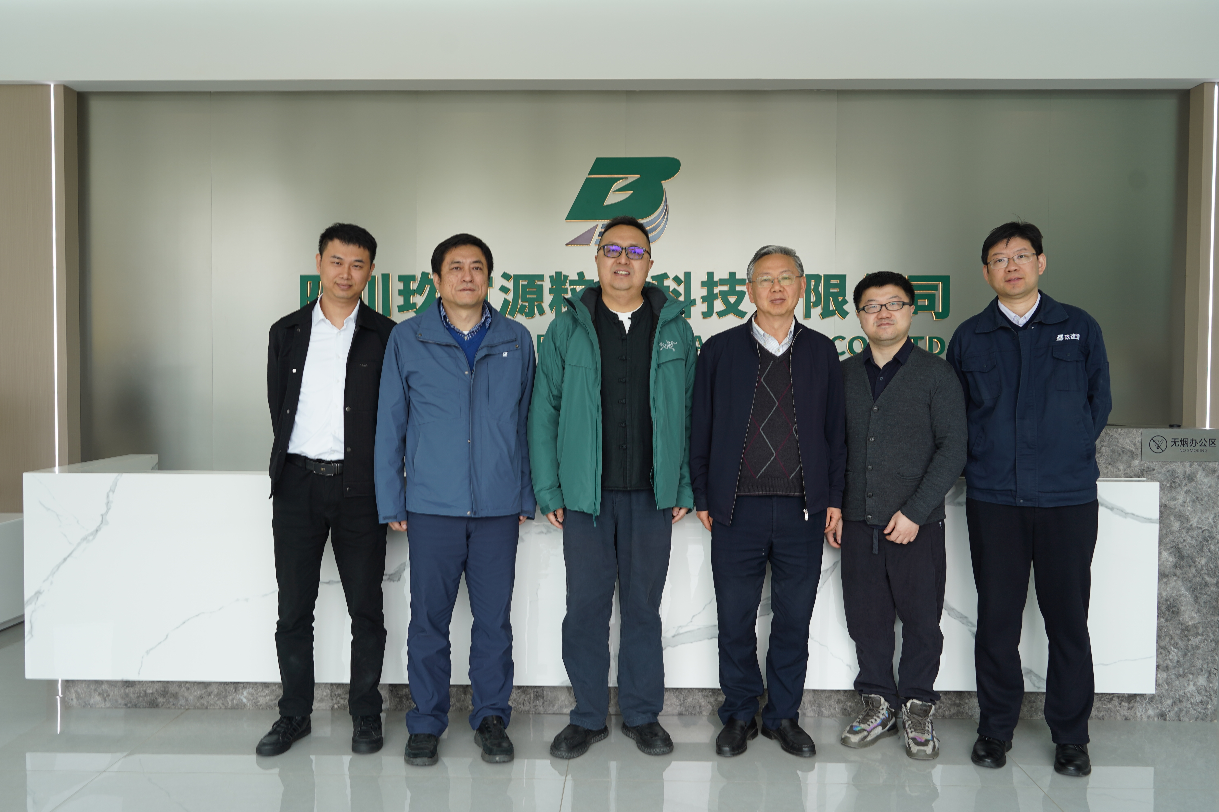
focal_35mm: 30
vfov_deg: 43.6
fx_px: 1016
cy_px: 406
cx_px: 610
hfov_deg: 61.9
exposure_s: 1/50
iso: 100
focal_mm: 30
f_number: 5.6
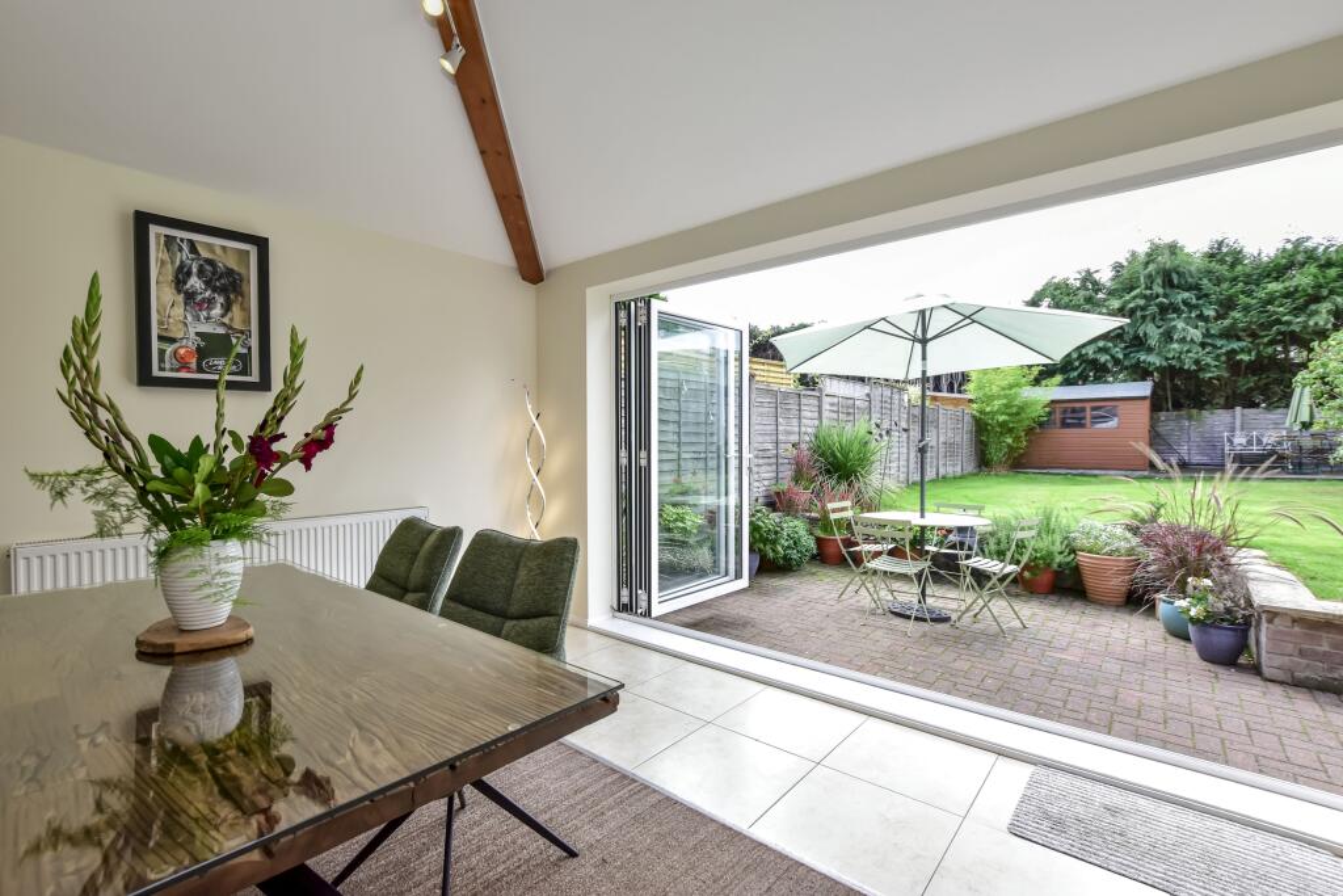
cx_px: 672
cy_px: 448
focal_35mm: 15
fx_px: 560
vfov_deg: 77.3
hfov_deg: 100.4
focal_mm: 10
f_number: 8
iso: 640
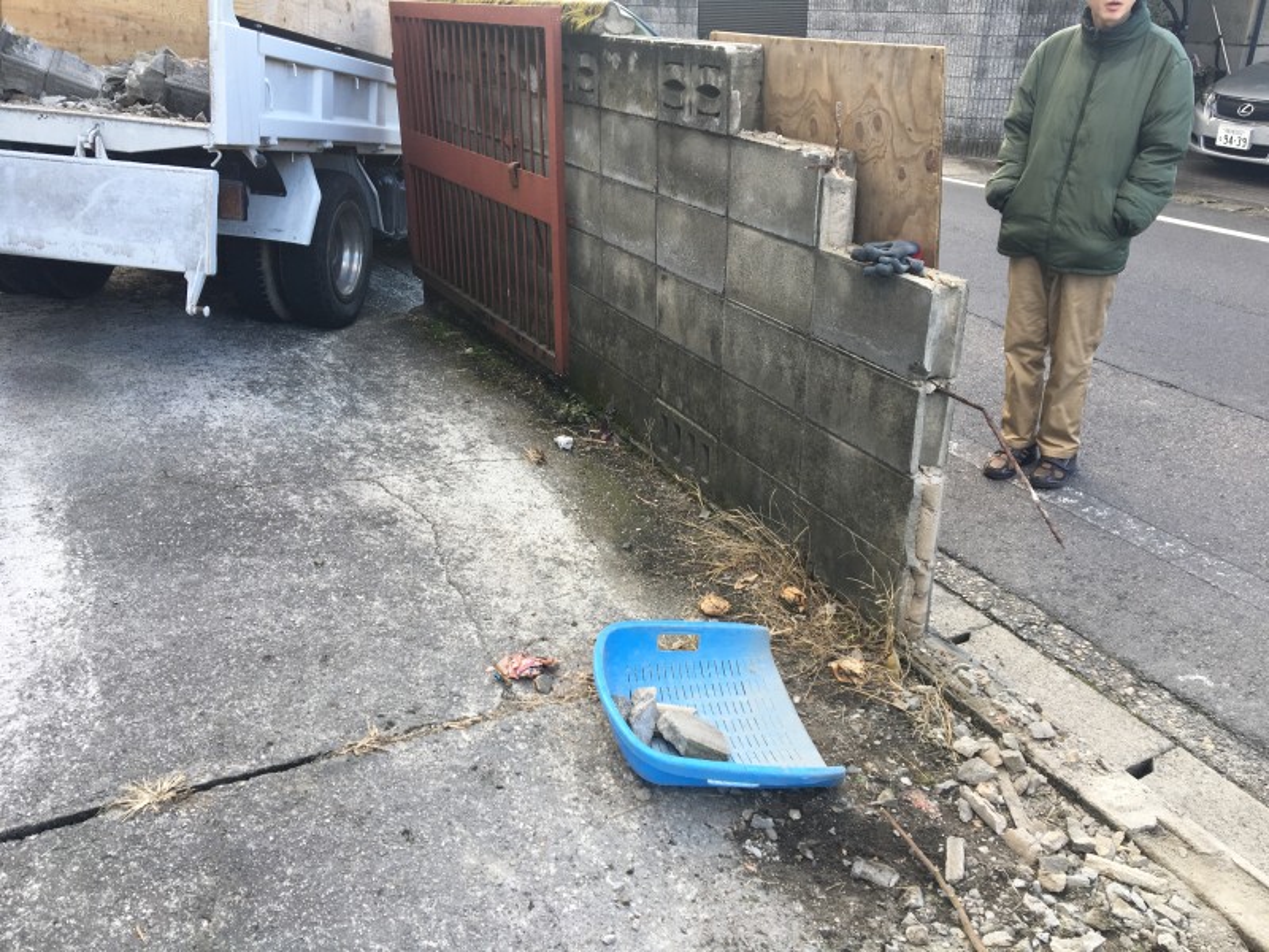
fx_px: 1063
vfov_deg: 48.2
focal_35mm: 29
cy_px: 476
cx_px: 634
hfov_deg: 61.7
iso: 25
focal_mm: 4.15
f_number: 2.2
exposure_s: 1/120
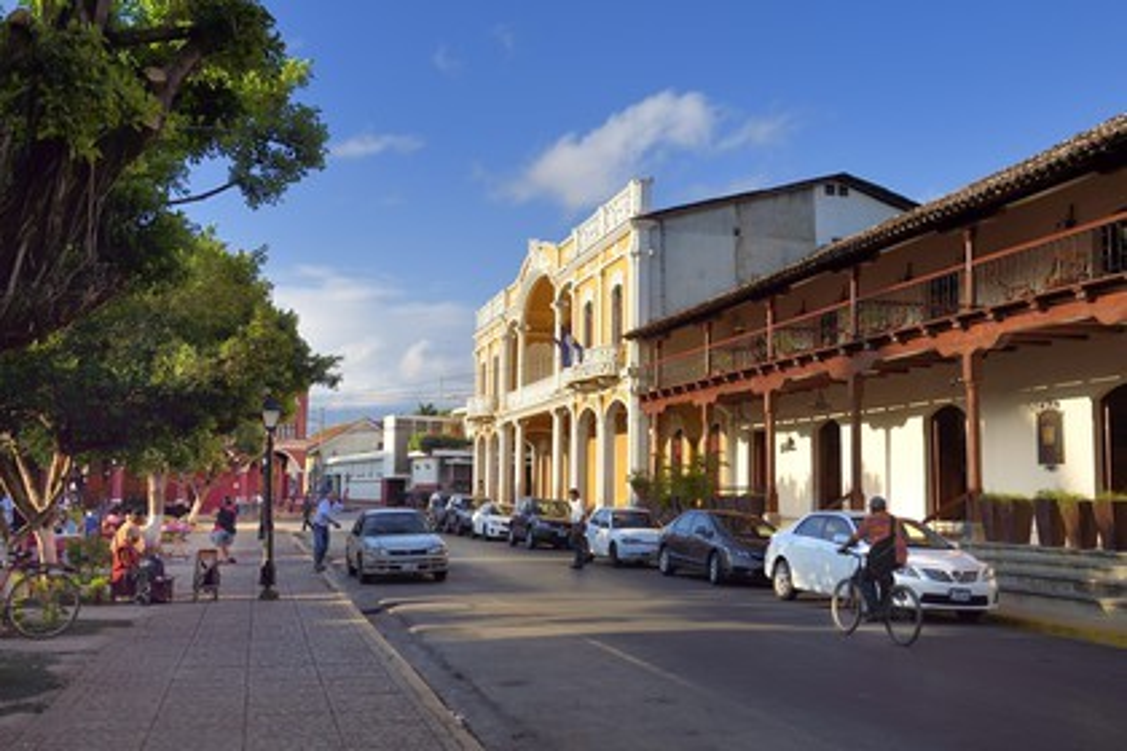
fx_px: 1096
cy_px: 376
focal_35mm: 35
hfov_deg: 54.4
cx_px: 564
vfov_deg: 37.9
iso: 200
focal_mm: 35
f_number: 10
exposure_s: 1/320
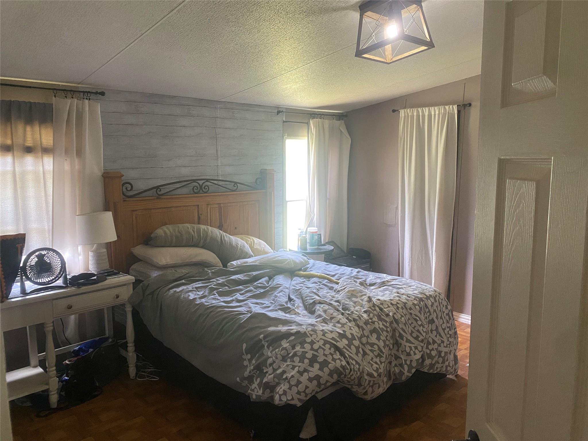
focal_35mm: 26
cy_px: 220
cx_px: 294
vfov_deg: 53.1
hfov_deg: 67.3
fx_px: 442
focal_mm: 4.25
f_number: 1.8
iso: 400
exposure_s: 1/60
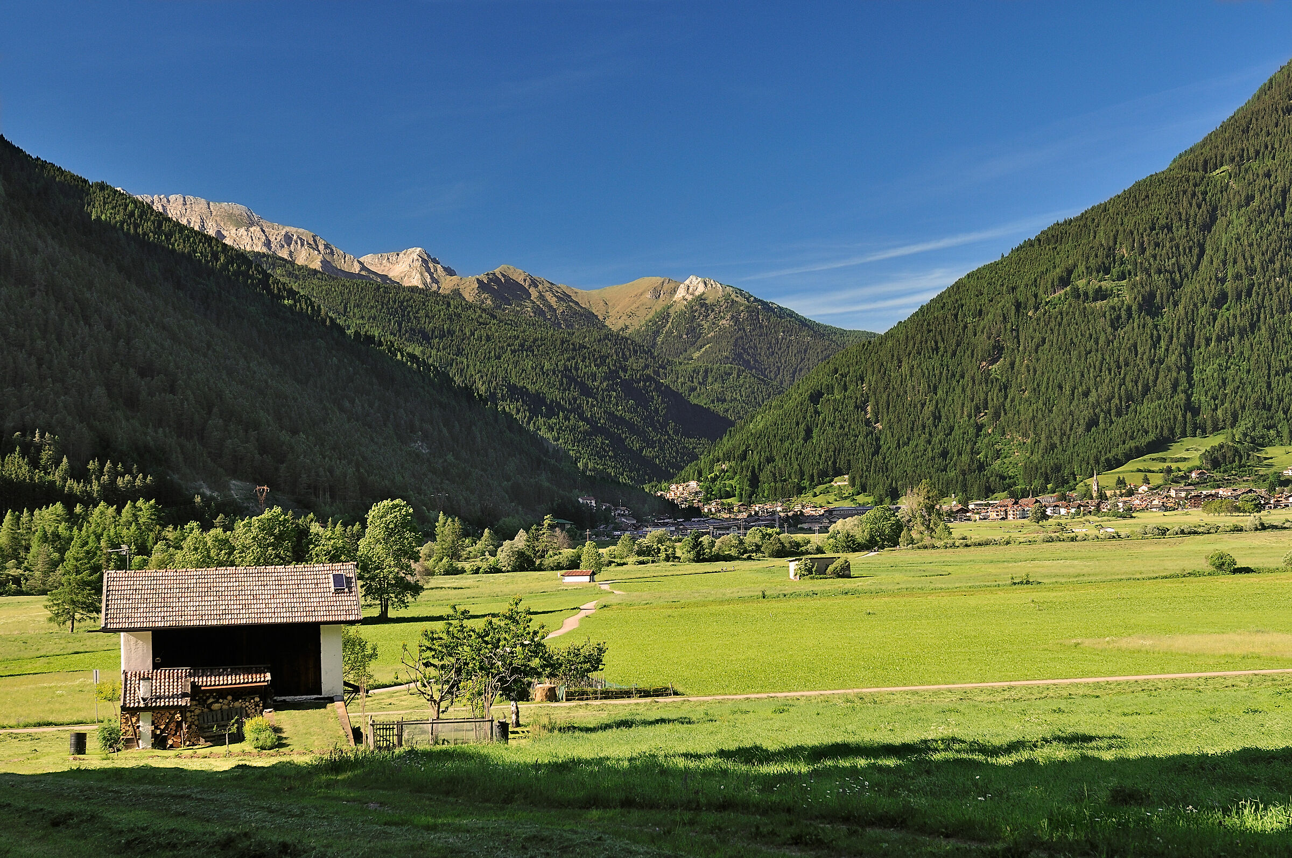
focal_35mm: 57
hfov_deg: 35.1
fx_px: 2043
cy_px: 429
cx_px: 646
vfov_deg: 23.7
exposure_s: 1/125
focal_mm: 38
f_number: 6.3
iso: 200
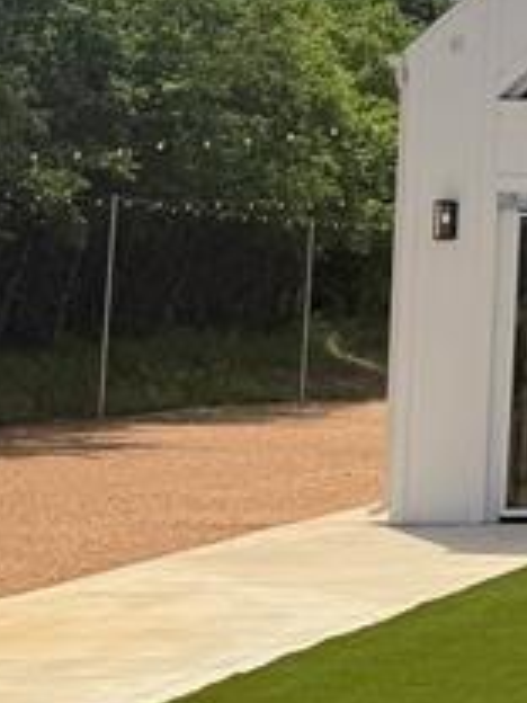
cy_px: 34
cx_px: 1297
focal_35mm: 118
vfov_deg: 16.4
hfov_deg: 10.6
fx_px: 2395
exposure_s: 1/10309
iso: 80
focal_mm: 6.76
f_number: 1.78
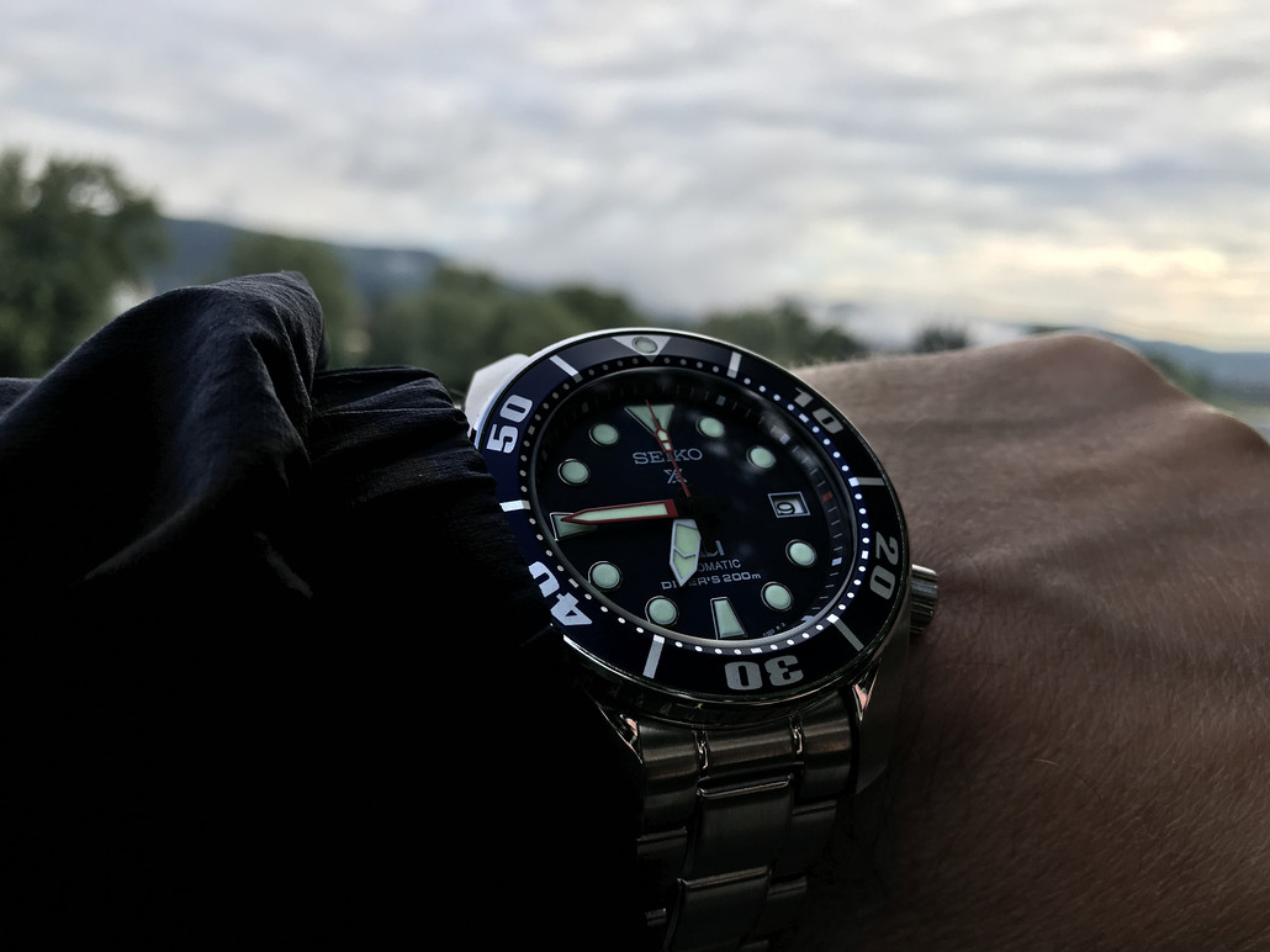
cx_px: 645
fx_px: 1064
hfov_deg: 61.7
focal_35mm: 29
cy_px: 492
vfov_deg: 48.2
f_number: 1.8
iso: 20
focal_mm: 3.99
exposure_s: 1/948
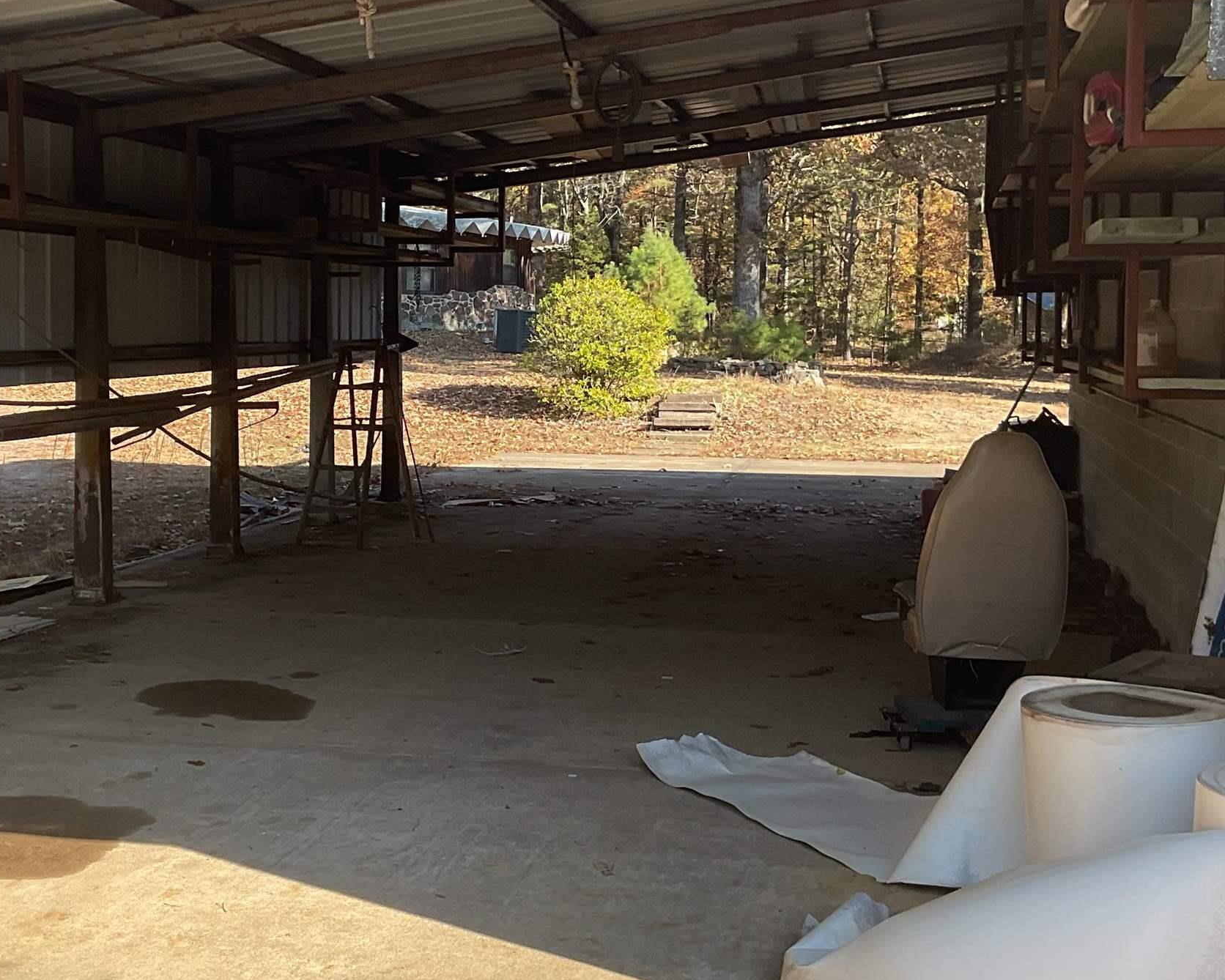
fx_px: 1885
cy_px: 431
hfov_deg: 35.9
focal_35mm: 52
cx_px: 486
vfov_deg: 29.1
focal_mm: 3
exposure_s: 1/457
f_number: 1.8
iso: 16
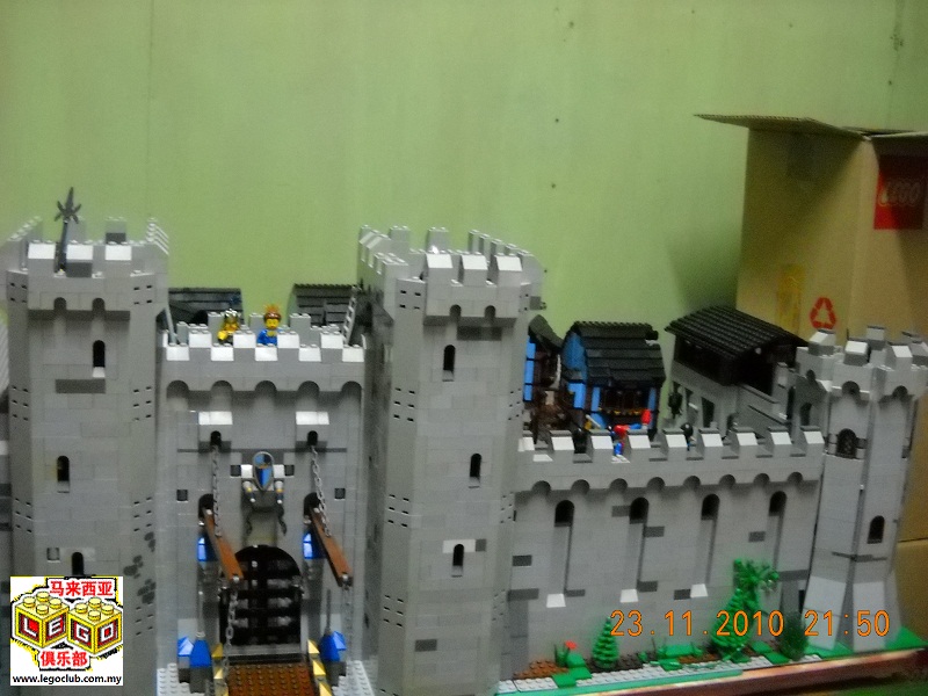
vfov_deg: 35.1
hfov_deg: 45.8
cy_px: 348
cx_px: 464
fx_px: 1099
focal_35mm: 41
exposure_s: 1/8
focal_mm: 6.72
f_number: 3.1
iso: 800
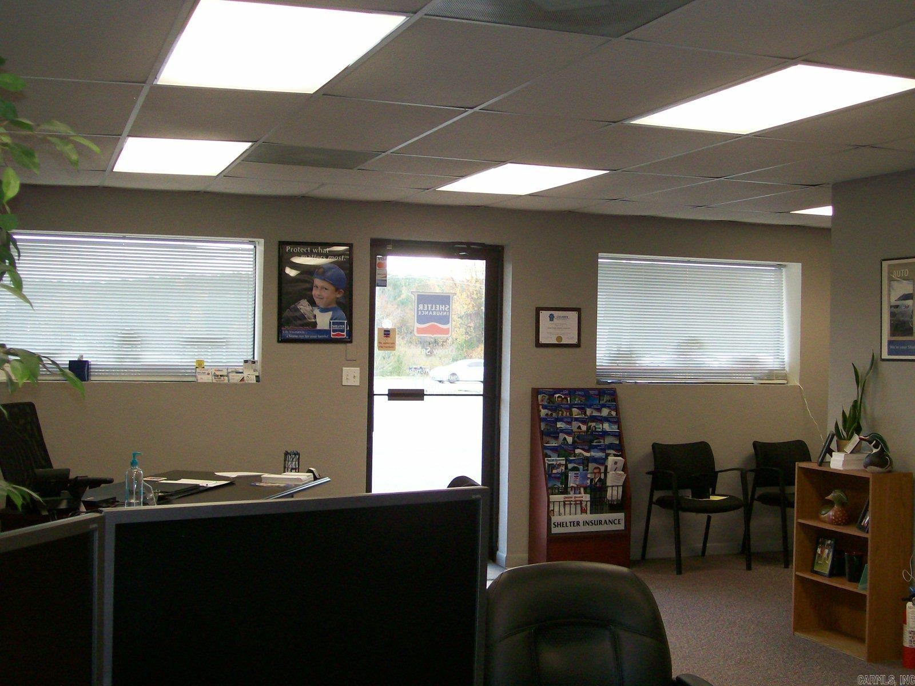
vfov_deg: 32.2
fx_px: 1189
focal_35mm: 45
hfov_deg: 42.1
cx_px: 458
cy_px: 343
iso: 140
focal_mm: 7.6
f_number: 3
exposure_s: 1/95.2
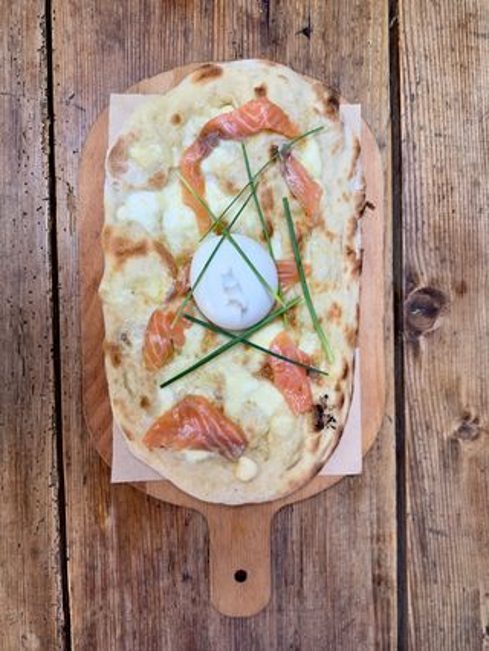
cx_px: 244
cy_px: 326
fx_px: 452
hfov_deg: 56.9
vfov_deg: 71.6
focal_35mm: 24
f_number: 1.78
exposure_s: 1/100
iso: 80
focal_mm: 6.86
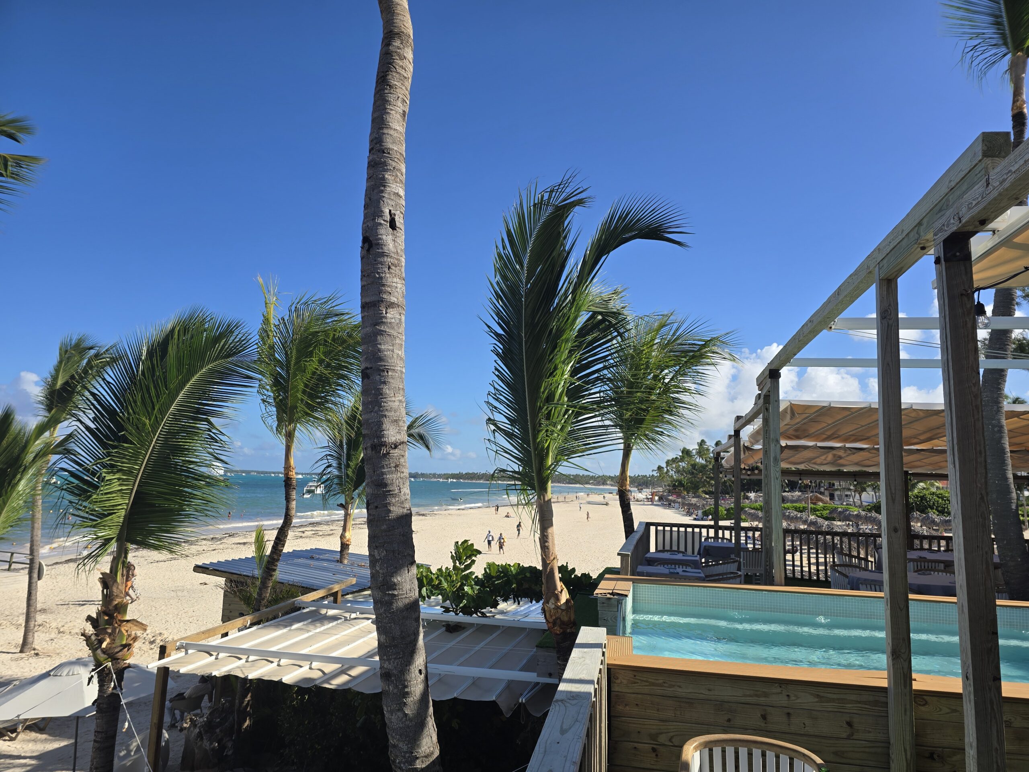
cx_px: 514
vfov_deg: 58.9
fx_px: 684
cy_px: 386
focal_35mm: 23
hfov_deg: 73.9
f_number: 1.7
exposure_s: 1/814
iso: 12
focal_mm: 6.3
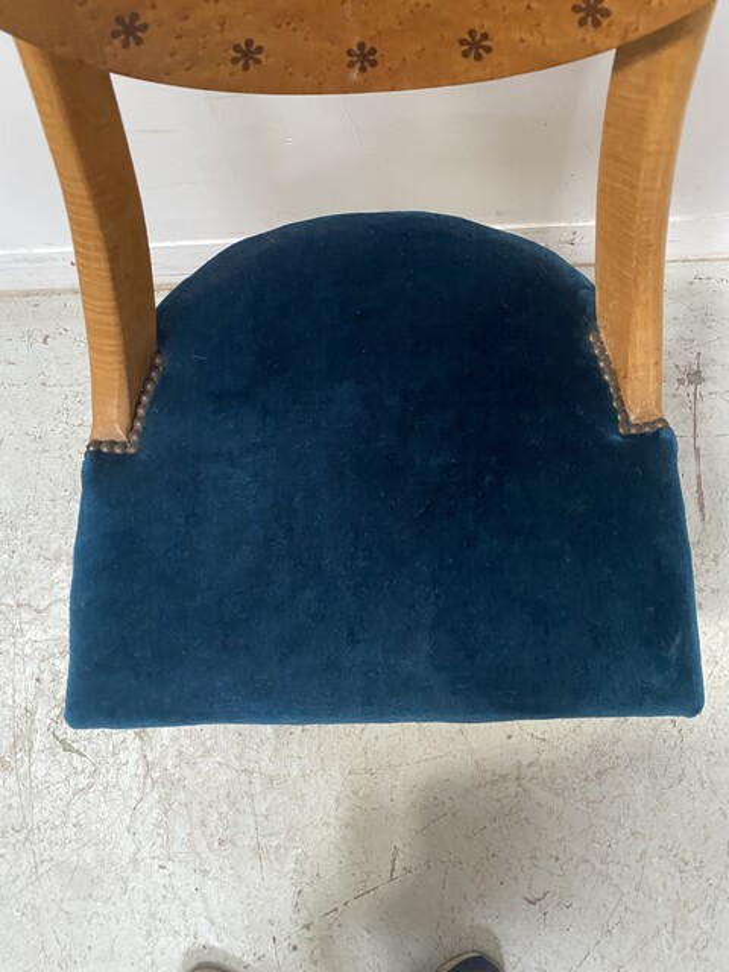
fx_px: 730
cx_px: 364
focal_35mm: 26
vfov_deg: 67.3
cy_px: 486
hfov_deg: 53.1
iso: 640
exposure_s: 1/30
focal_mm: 4.25
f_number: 1.8
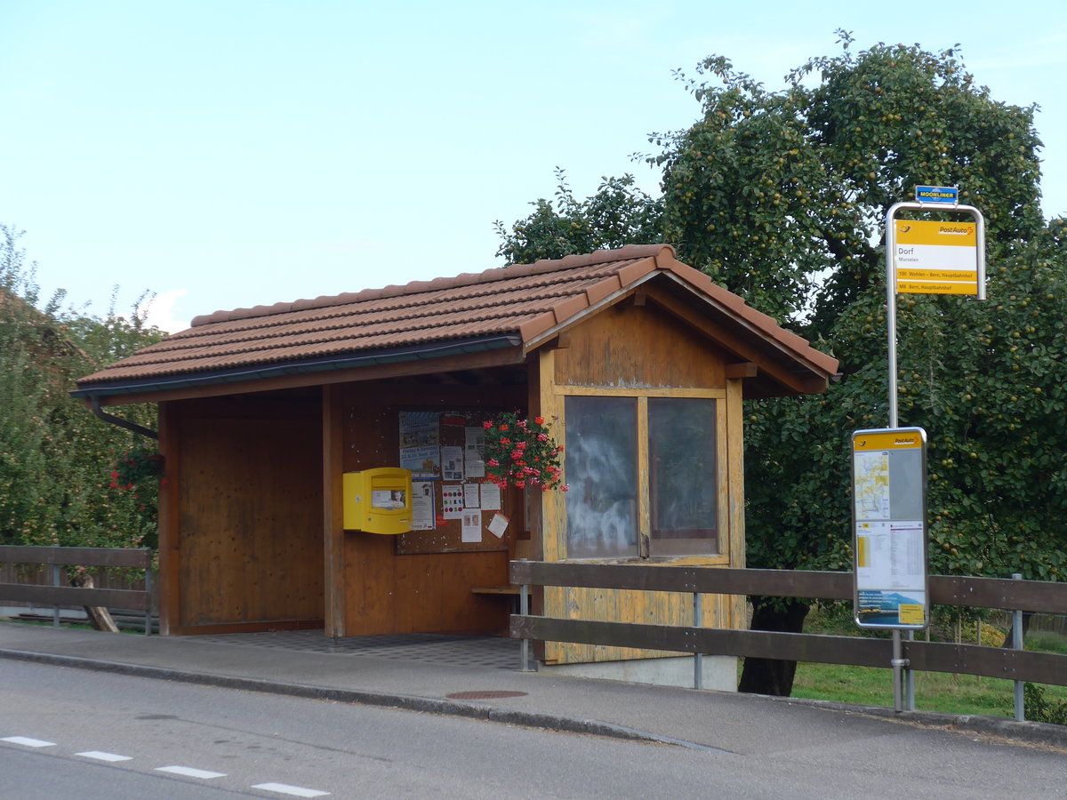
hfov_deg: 24.4
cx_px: 534
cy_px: 400
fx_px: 2466
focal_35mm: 80
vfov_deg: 18.4
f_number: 4.4
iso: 80
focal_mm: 16
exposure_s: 1/125
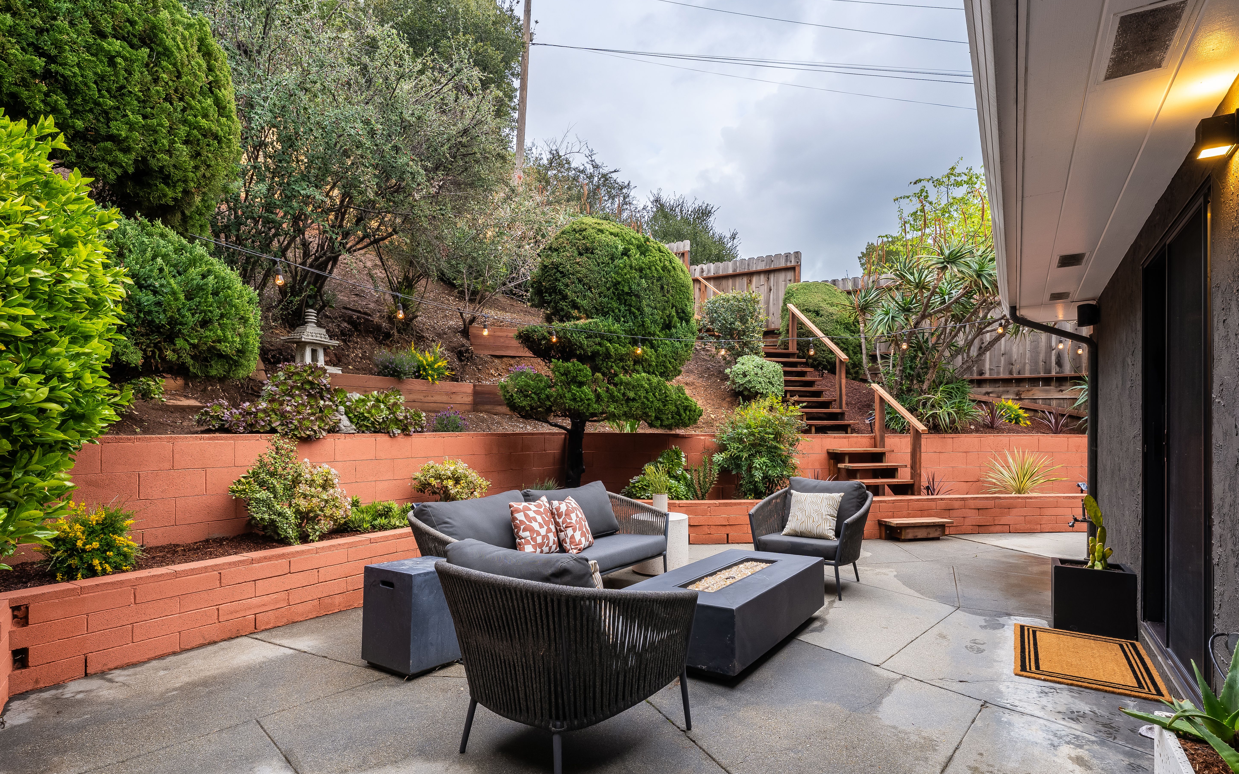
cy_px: 423
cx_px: 628
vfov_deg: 64.9
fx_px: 608
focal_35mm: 18
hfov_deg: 91.1
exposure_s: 1/50
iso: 200
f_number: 11
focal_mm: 17
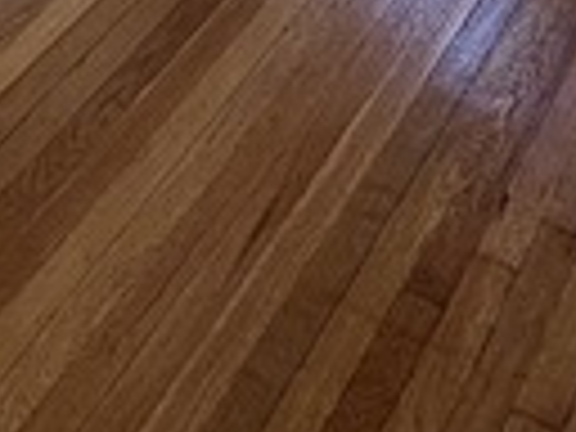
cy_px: -832
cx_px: 356
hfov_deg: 24.1
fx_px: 1348
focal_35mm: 81
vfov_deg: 11.5
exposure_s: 1/120
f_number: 1.8
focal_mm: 1.57
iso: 100
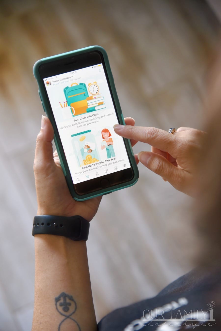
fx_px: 754
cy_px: 166
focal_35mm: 82
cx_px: 110
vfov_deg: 24.8
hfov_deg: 16.7
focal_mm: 82
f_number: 4
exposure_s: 1/160
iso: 800
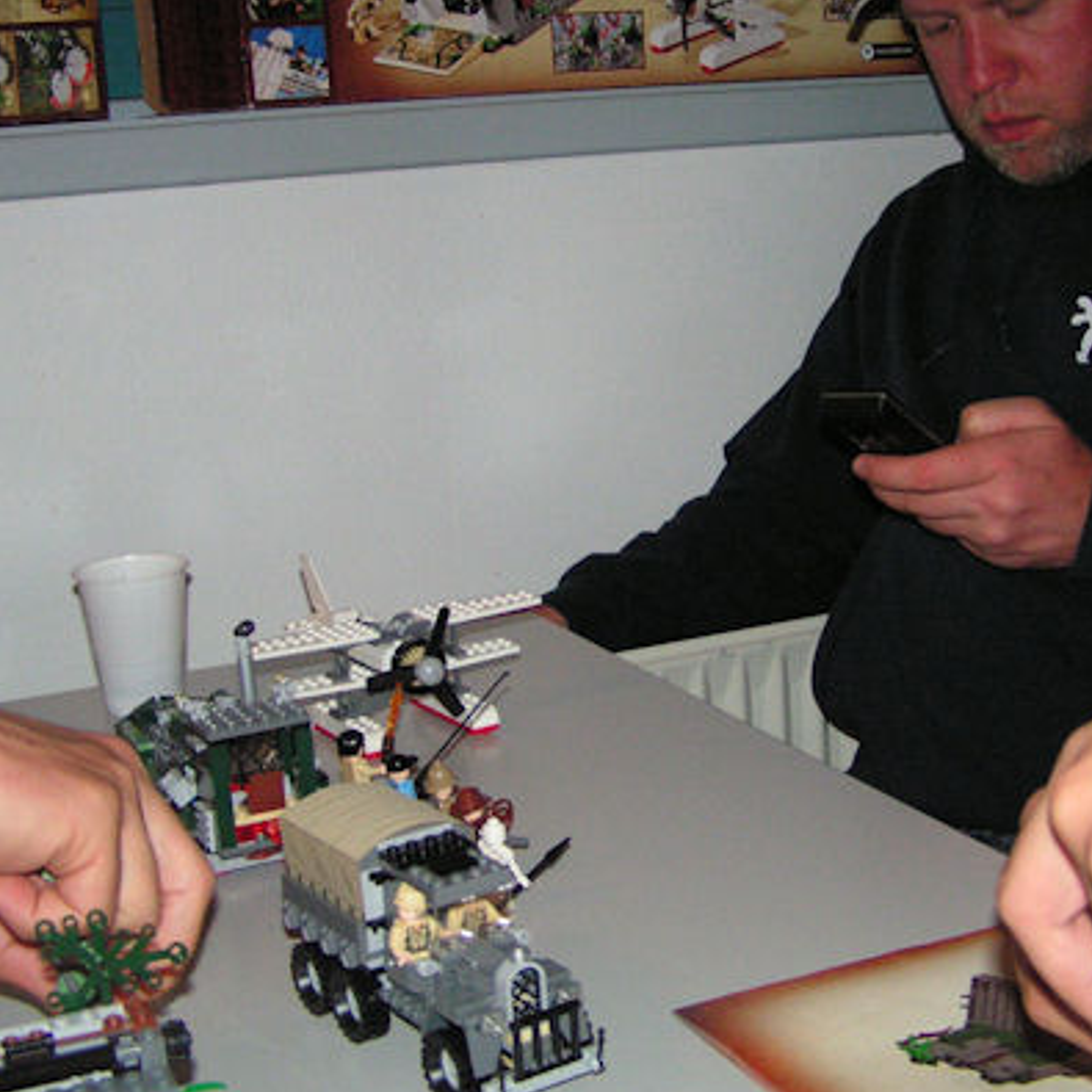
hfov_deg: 29.4
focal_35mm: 58
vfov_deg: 29.4
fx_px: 2070
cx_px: 719
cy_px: 416
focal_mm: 6.3
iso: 200
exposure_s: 1/40
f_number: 2.8
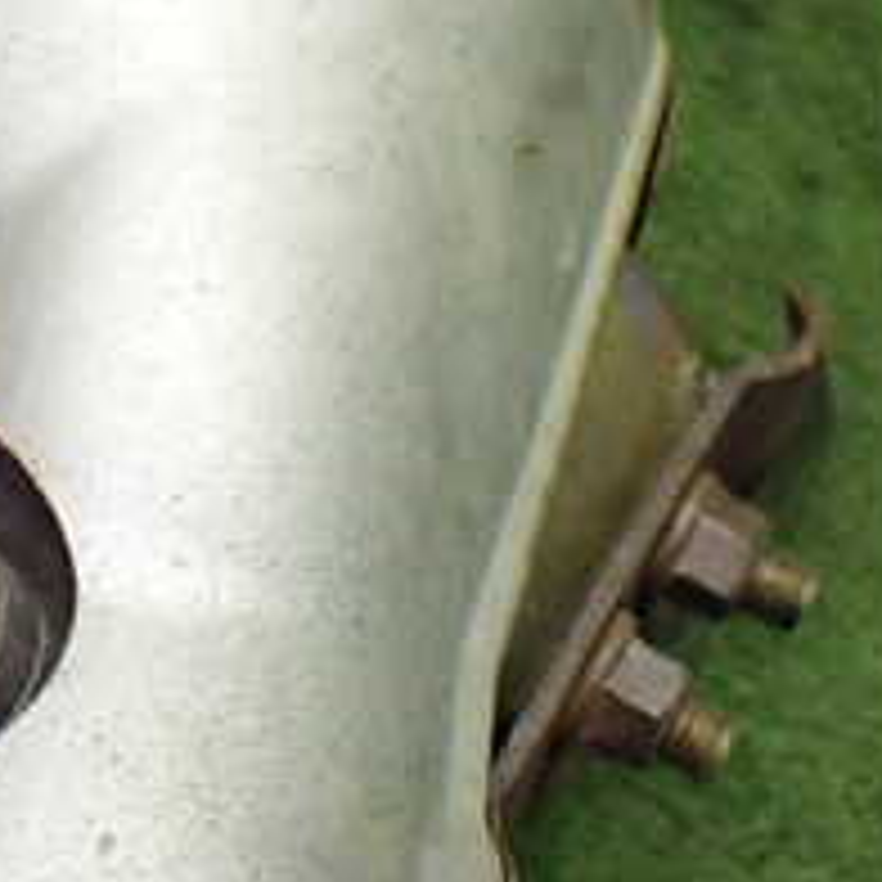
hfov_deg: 20.7
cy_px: 104
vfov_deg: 21.0
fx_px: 2335
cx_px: -9
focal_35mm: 81
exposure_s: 1/125
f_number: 2.3
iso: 400
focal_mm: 5.4
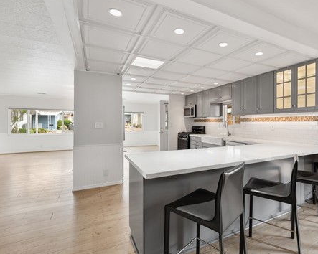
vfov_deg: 70.8
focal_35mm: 19
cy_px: 121
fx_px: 179
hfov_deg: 82.1
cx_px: 194
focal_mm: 14
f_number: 8
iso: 100
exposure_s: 1/5
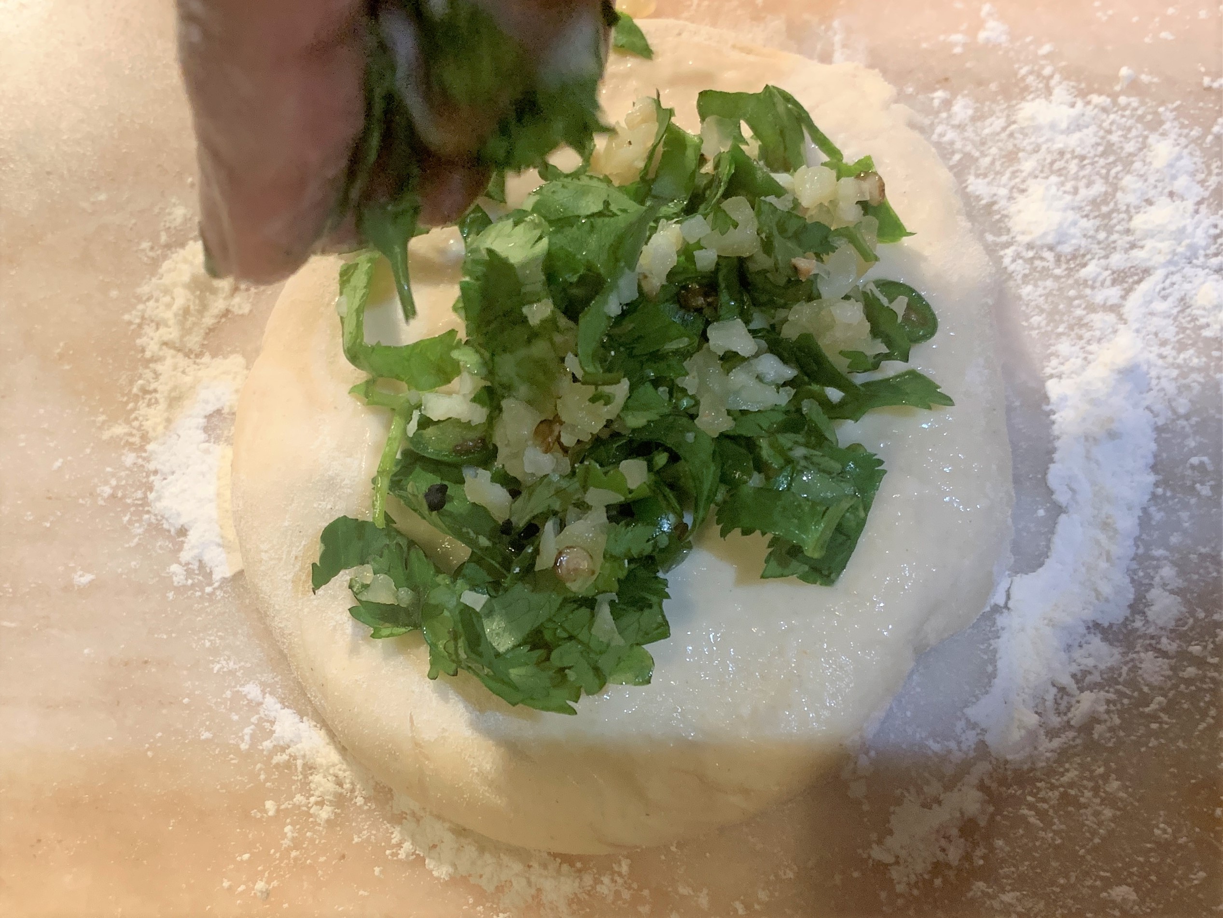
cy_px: 459
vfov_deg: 53.1
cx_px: 612
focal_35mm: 26
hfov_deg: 67.3
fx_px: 919
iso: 125
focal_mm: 4.25
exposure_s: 1/50
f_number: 1.8
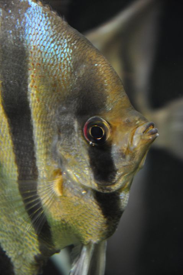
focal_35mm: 158
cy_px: 138
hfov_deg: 8.7
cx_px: 92
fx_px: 1204
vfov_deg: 13.1
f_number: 5.6
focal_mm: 105
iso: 800
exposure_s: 1/10
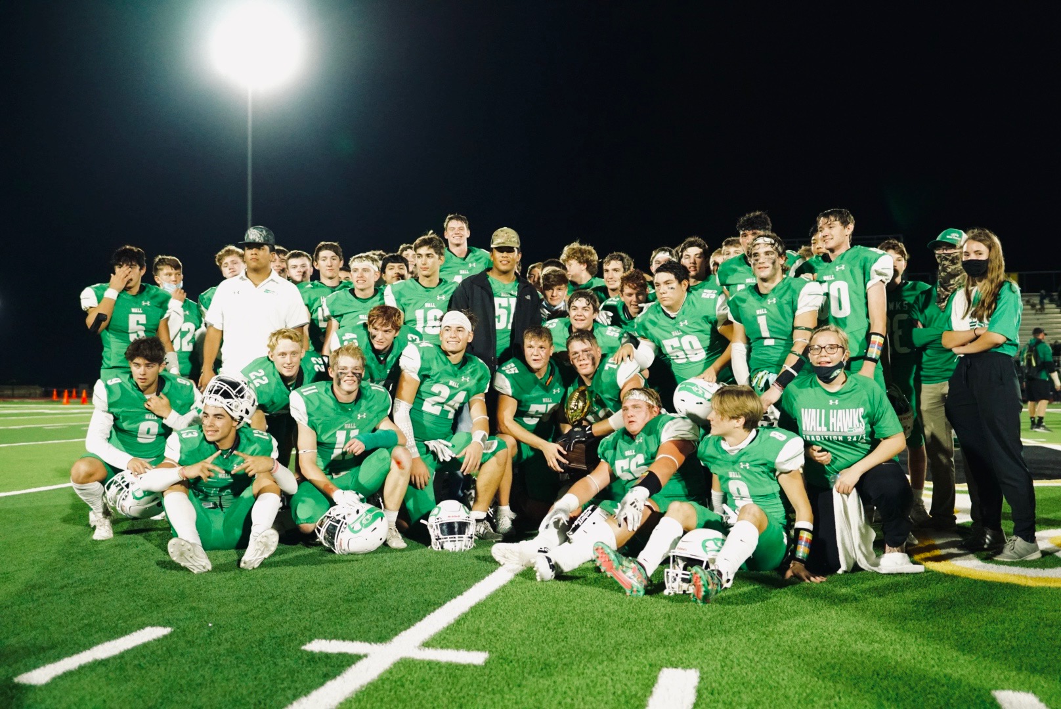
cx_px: 530
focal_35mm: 30
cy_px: 354
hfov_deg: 61.9
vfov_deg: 43.7
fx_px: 885
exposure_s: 1/1600
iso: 5000
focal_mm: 20
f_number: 1.4
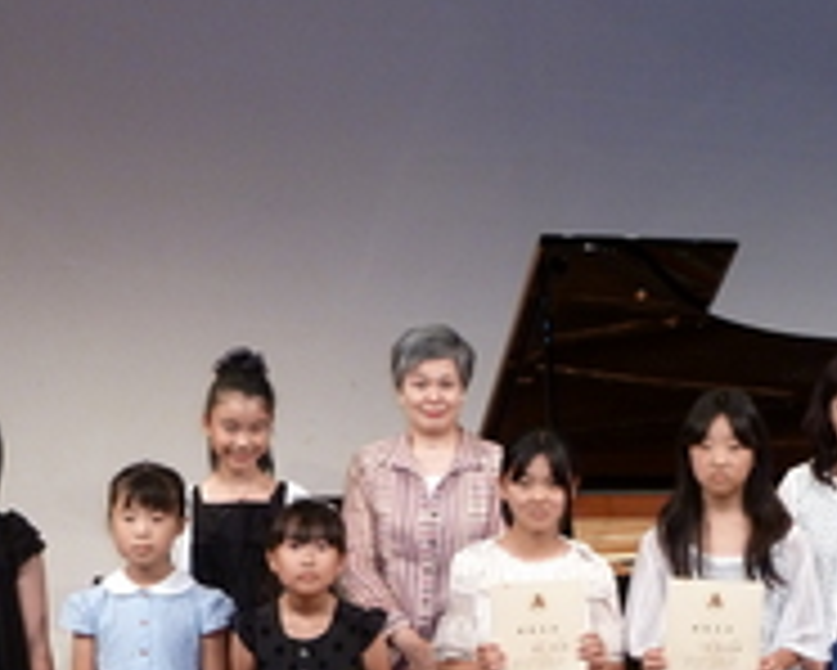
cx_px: 644
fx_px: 2702
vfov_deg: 14.0
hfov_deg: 17.5
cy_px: 616
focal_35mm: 109
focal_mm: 8.5
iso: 250
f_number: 3.8
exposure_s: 1/30
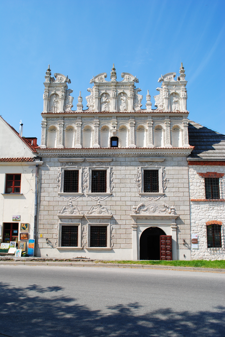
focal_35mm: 30
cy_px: 168
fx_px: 280
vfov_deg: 61.9
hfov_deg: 43.7
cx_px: 112
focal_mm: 20
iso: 140
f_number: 10
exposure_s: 1/250
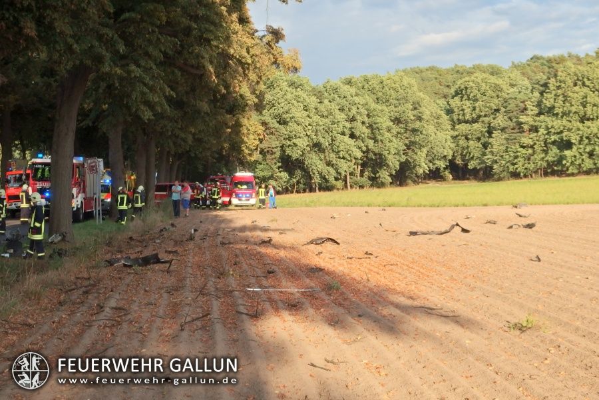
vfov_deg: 21.9
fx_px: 1032
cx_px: 300
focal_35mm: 62
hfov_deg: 32.4
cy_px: 200
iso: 100
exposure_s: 1/500
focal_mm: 11.1
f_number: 4.5
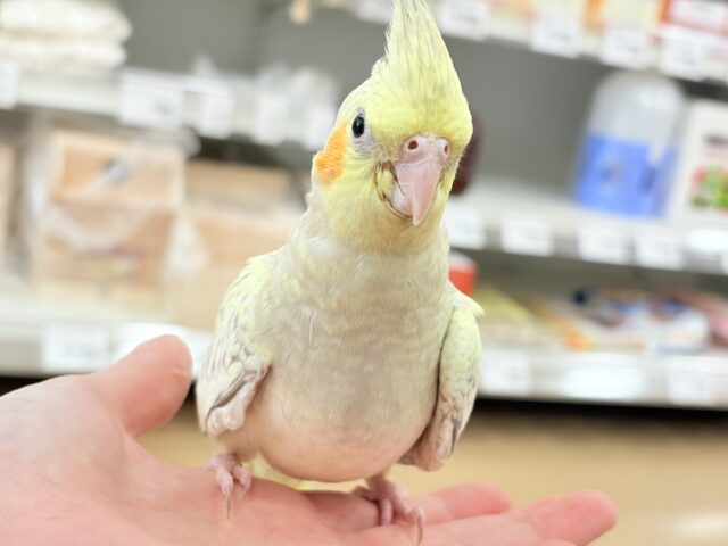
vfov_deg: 28.0
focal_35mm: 52
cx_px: 364
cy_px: 273
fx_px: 1094
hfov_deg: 36.8
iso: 80
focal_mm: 5.96
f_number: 1.6
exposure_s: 1/50
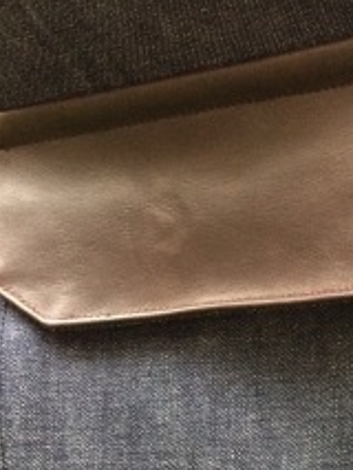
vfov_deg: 26.6
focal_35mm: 68
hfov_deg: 20.8
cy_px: 501
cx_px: 363
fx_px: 924
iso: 320
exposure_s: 1/30
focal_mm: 4.15
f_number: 2.2
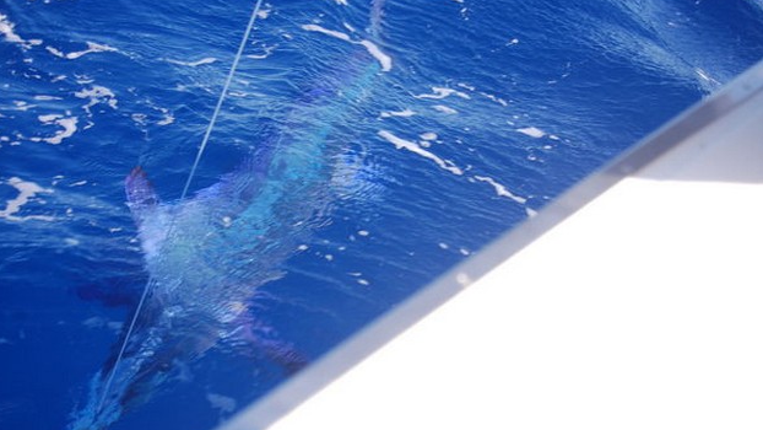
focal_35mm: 88
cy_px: 227
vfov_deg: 13.8
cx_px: 379
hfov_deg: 24.3
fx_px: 1771
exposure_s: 1/200
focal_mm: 55
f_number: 7.1
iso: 200
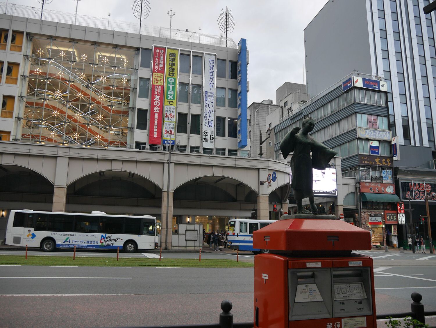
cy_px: 164
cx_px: 218
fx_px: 353
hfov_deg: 63.4
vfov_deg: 49.8
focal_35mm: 28
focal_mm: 14
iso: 200
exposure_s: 1/125
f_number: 4.5
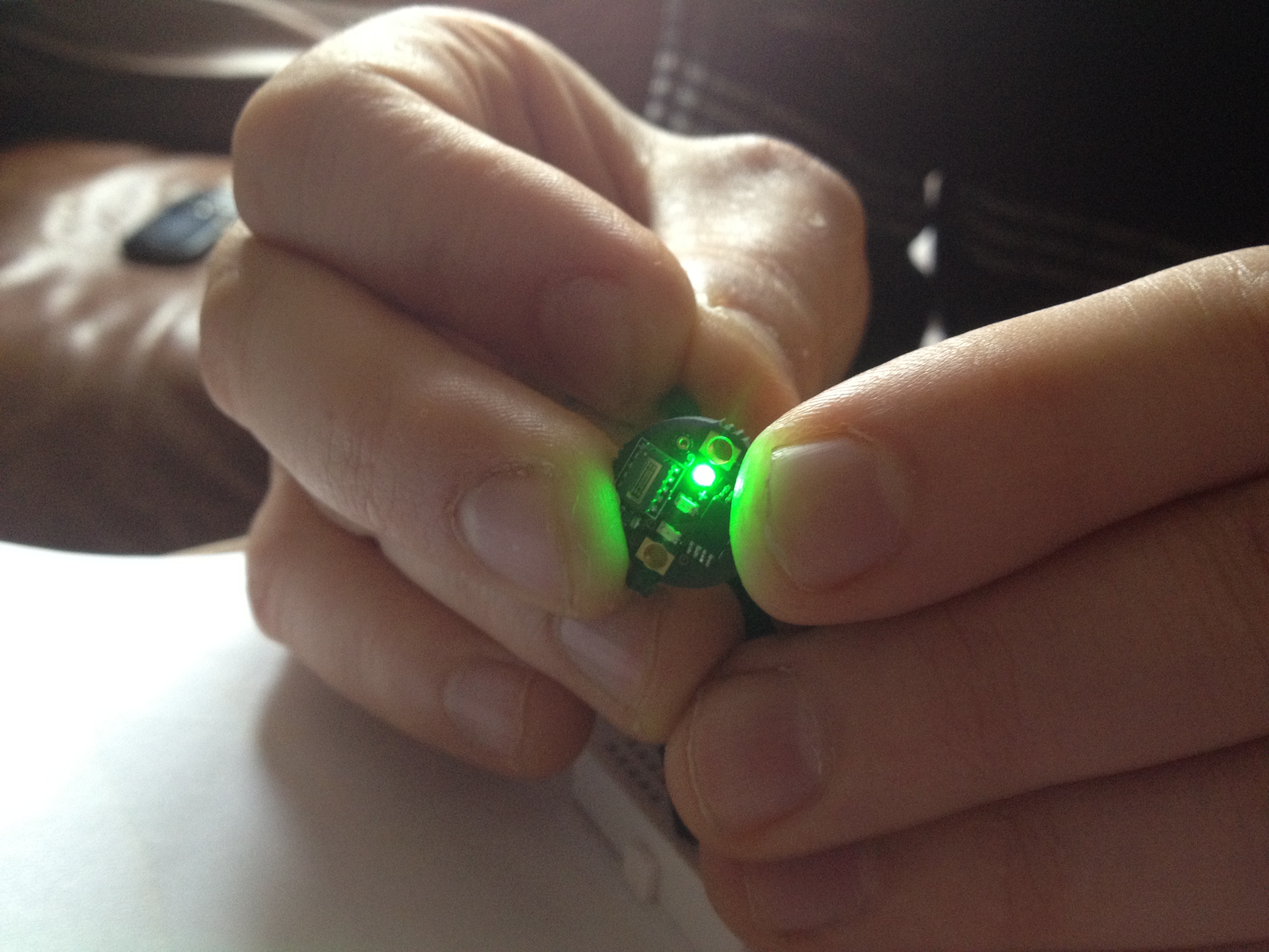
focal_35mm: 35
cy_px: 476
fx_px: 1283
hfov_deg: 52.6
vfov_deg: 40.7
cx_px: 634
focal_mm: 4.28
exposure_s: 1/20
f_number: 2.4
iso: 200
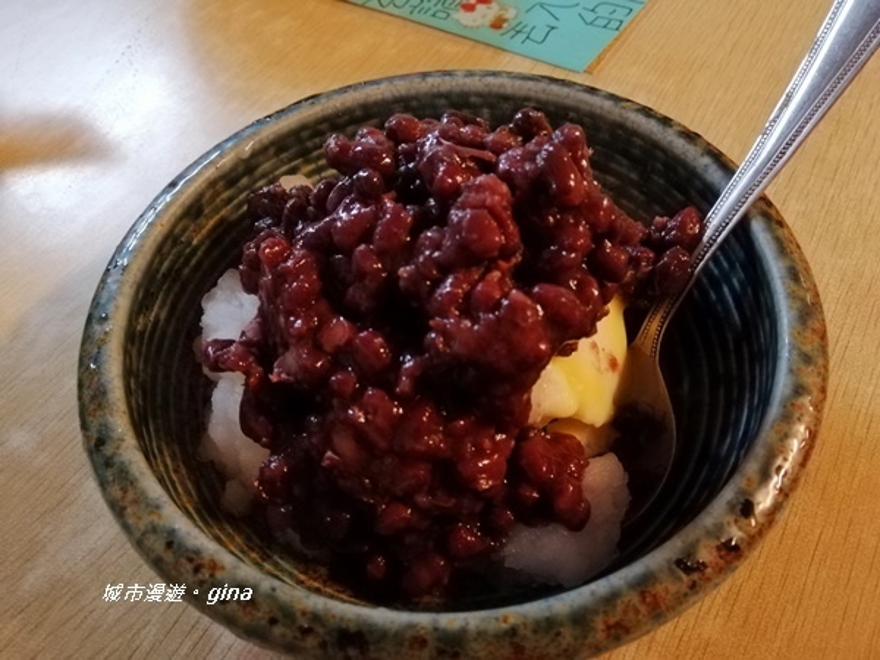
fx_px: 661
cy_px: 330
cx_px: 440
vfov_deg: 53.1
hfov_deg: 67.3
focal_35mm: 26
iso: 640
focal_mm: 3.81
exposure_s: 1/30
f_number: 2.2
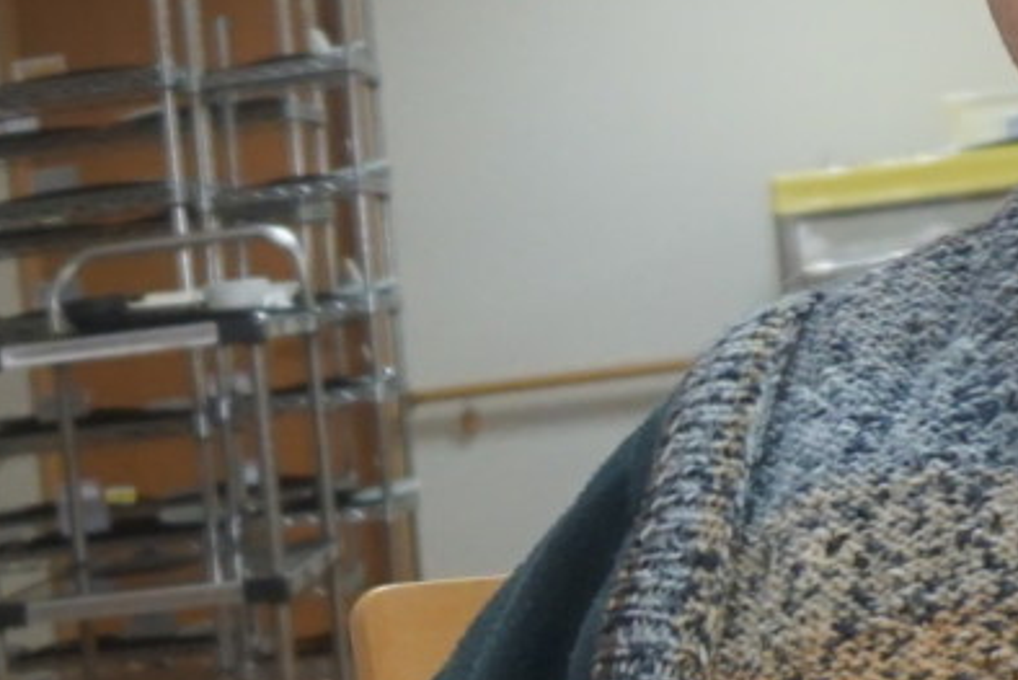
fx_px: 4413
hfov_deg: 12.2
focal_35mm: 156
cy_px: 955
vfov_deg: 8.6
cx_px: -734
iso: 500
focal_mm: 16
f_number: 4
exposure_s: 1/160
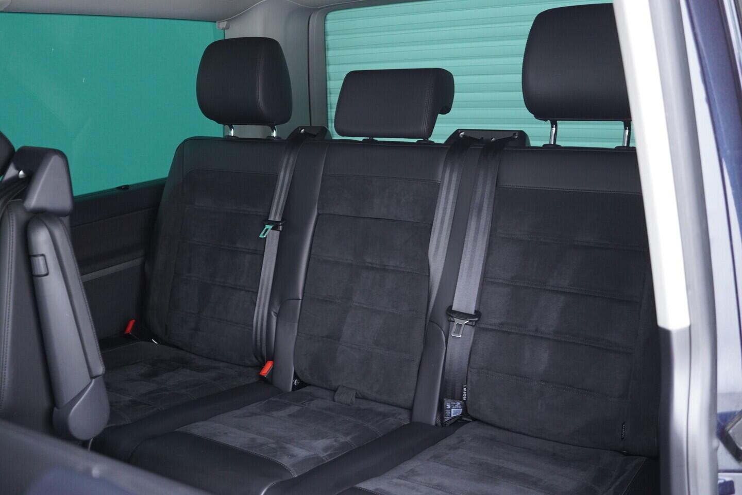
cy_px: 248
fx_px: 742
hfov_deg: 53.1
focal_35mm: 36
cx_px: 371
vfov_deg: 36.9
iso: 800
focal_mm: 24
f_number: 2.8
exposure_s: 1/40
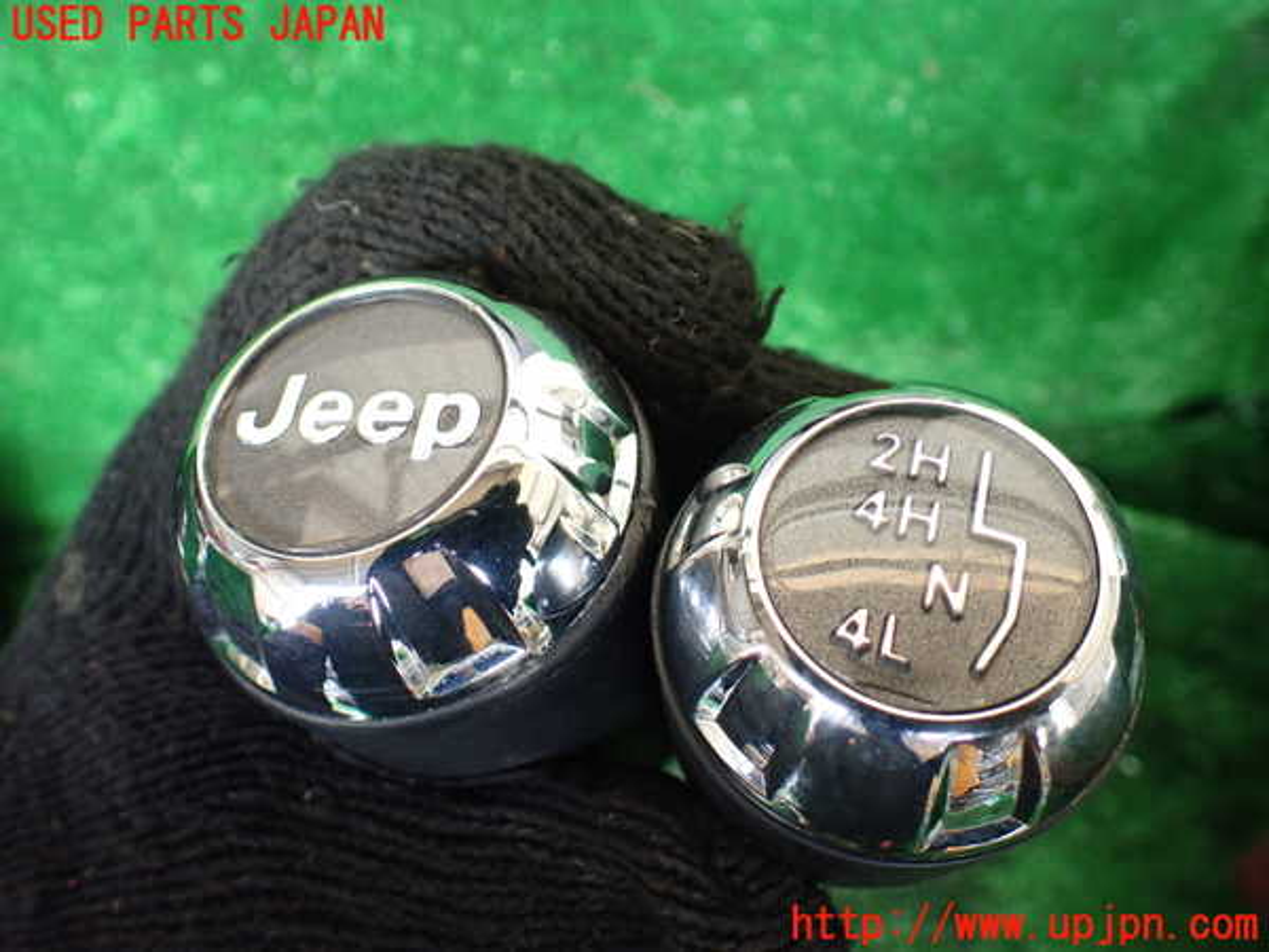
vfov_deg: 46.8
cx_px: 634
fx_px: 1100
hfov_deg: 60.0
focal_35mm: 30
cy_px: 476
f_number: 2.3
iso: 400
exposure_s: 1/125
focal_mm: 5.4
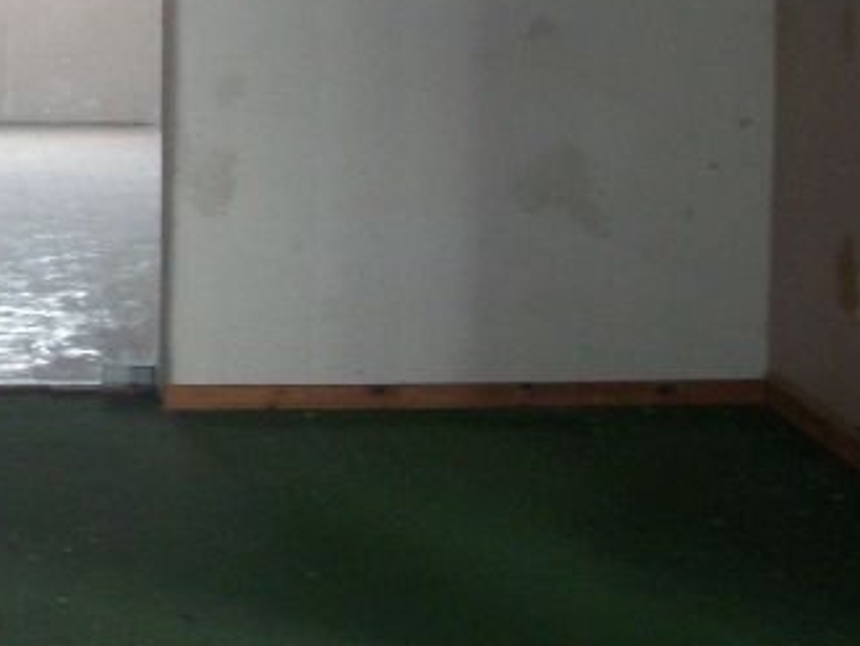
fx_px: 2709
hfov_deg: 16.8
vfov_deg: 13.4
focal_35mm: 109
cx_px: -327
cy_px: 8
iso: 160
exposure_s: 1/30
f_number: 3.1
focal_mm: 6.3
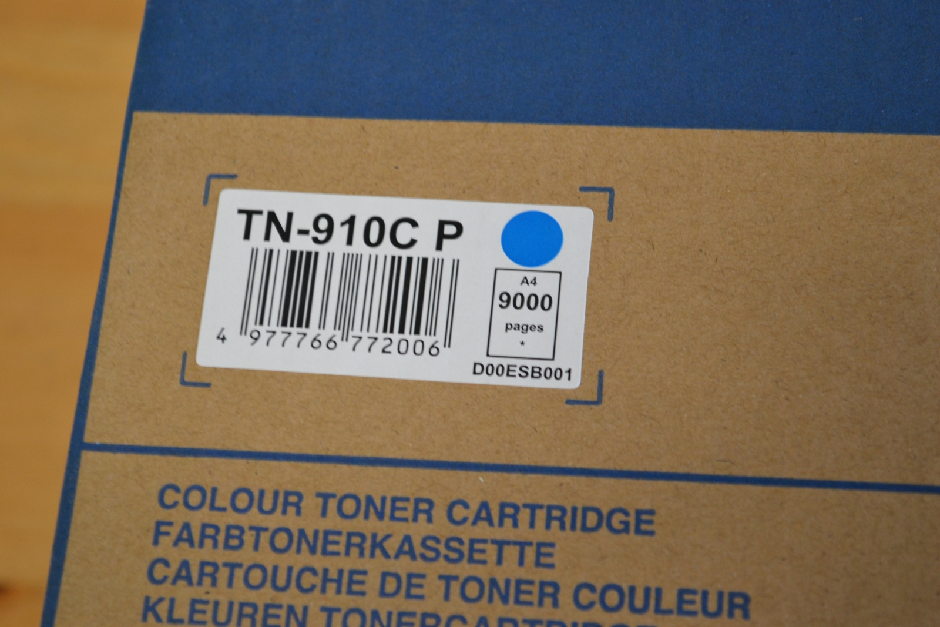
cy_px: 314
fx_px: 2037
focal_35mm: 78
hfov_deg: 26.0
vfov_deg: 17.5
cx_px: 470
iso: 500
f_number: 5.6
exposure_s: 1/15
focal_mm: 52
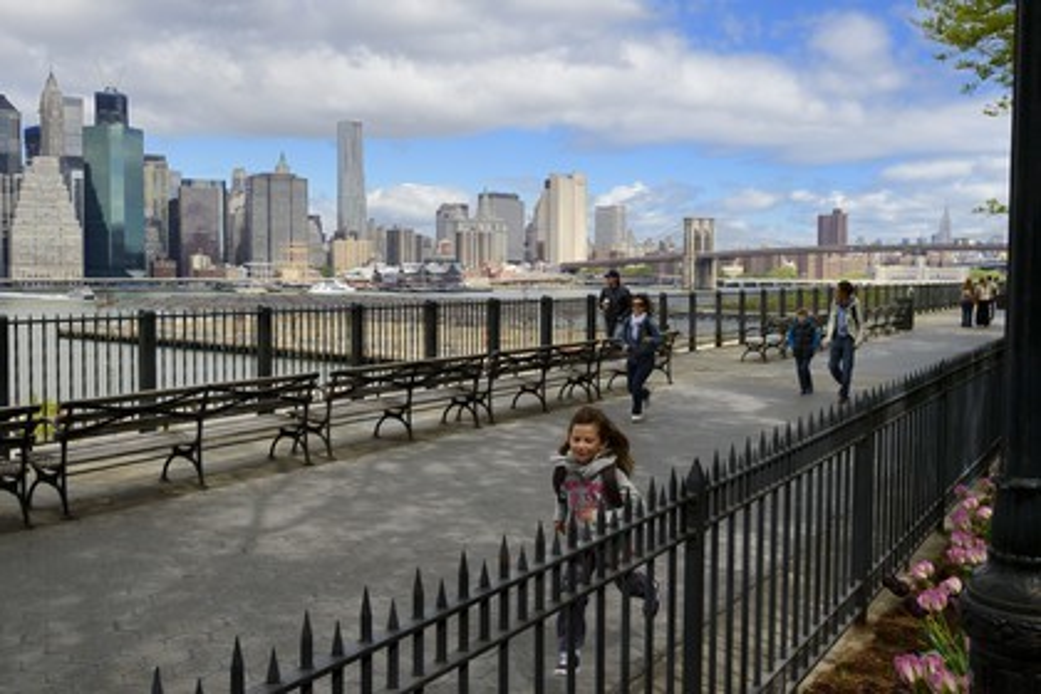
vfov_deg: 42.3
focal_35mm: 31
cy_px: 347
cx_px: 520
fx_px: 896
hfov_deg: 60.3
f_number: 16
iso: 400
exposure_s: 1/250
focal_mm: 31
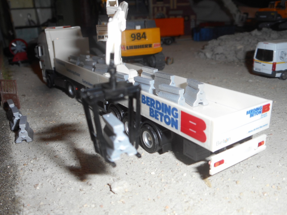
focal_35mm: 34
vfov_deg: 41.8
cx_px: 144
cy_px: 108
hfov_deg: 54.0
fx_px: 282
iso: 80
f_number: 4.2
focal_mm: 6
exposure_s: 1/30
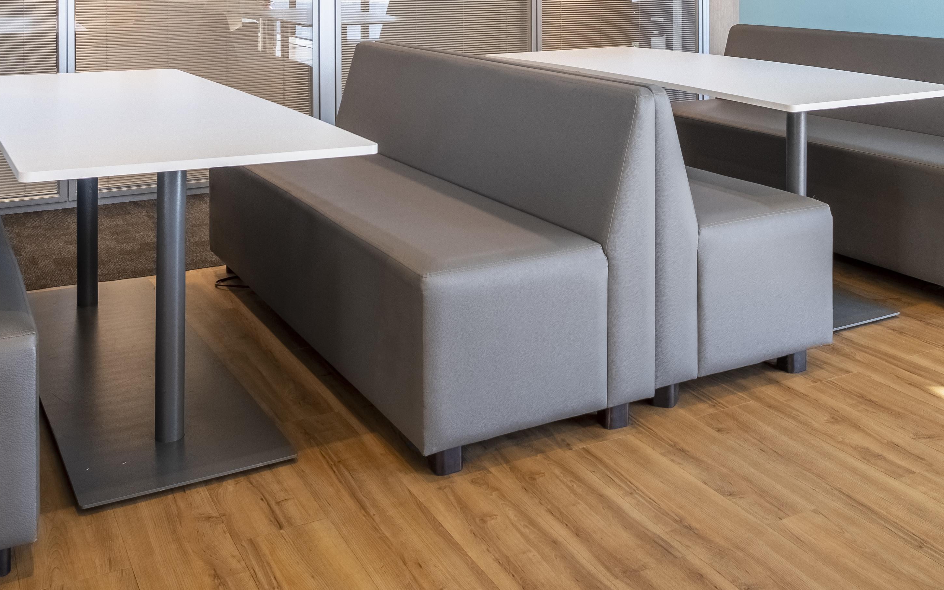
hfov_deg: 50.1
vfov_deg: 30.0
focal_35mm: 39
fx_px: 1003
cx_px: 563
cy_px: -32
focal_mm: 12
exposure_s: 1/320
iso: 400
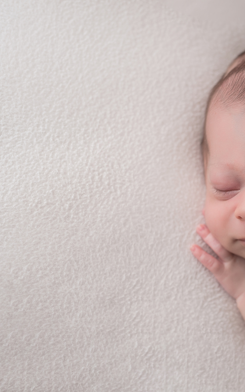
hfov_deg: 16.3
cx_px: 289
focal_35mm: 77
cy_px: 197
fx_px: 822
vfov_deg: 26.8
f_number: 2.8
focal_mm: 50
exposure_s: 1/160
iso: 160
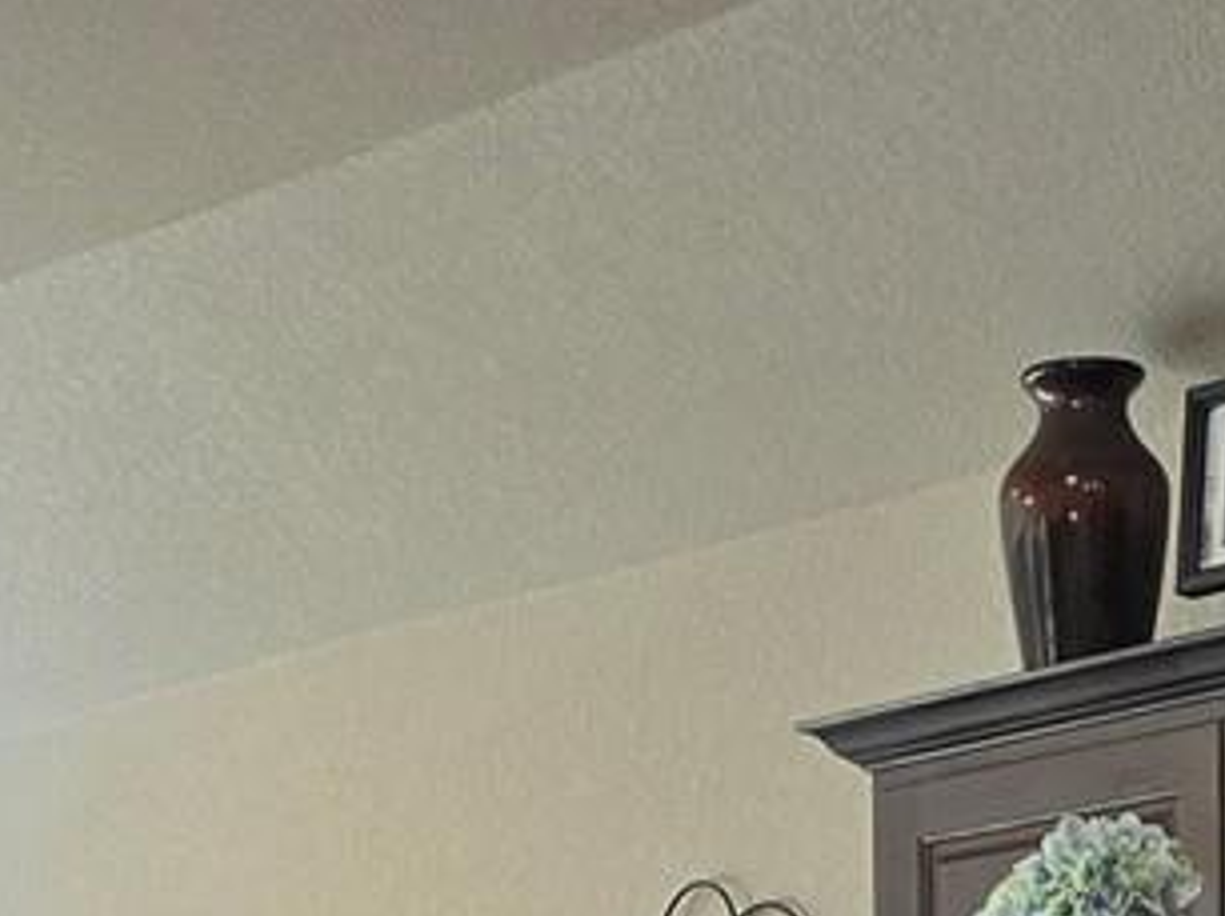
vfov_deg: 8.4
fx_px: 5446
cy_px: 2556
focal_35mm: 154
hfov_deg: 12.8
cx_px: 661
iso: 100
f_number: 1.7
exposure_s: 1/120
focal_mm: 6.3
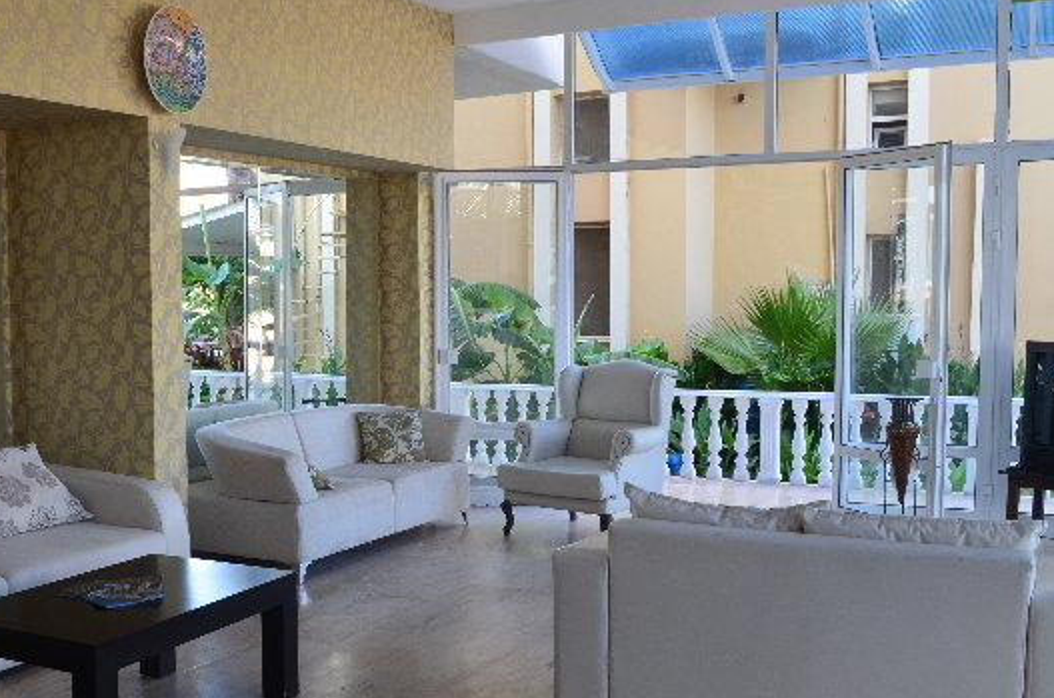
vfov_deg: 32.4
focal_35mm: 41
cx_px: 326
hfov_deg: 46.5
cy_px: 428
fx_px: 1198
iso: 400
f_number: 9
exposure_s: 1/30
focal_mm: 18
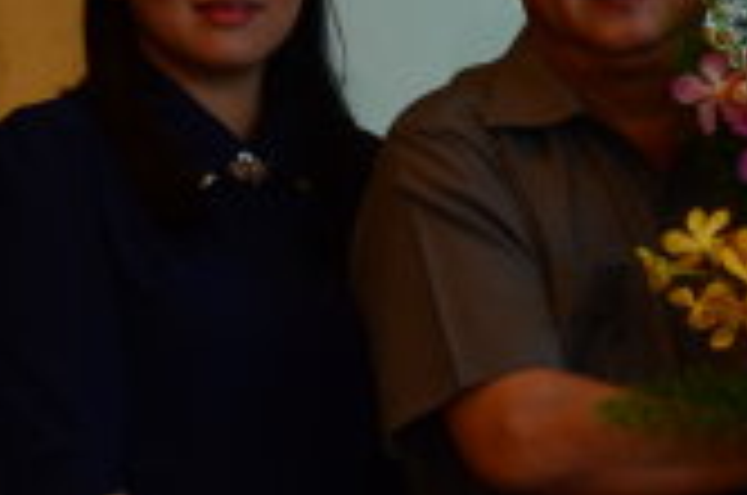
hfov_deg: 6.8
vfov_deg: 4.6
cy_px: 81
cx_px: 1204
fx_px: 6213
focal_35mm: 300
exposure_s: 1/100
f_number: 2.5
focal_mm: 50
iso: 500
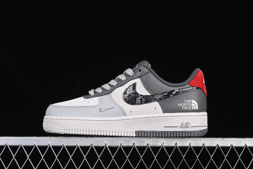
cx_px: 126
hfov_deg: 27.0
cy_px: 84
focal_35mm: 75
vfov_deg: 18.2
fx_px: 527
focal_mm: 50
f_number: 8
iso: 160
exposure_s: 1/80
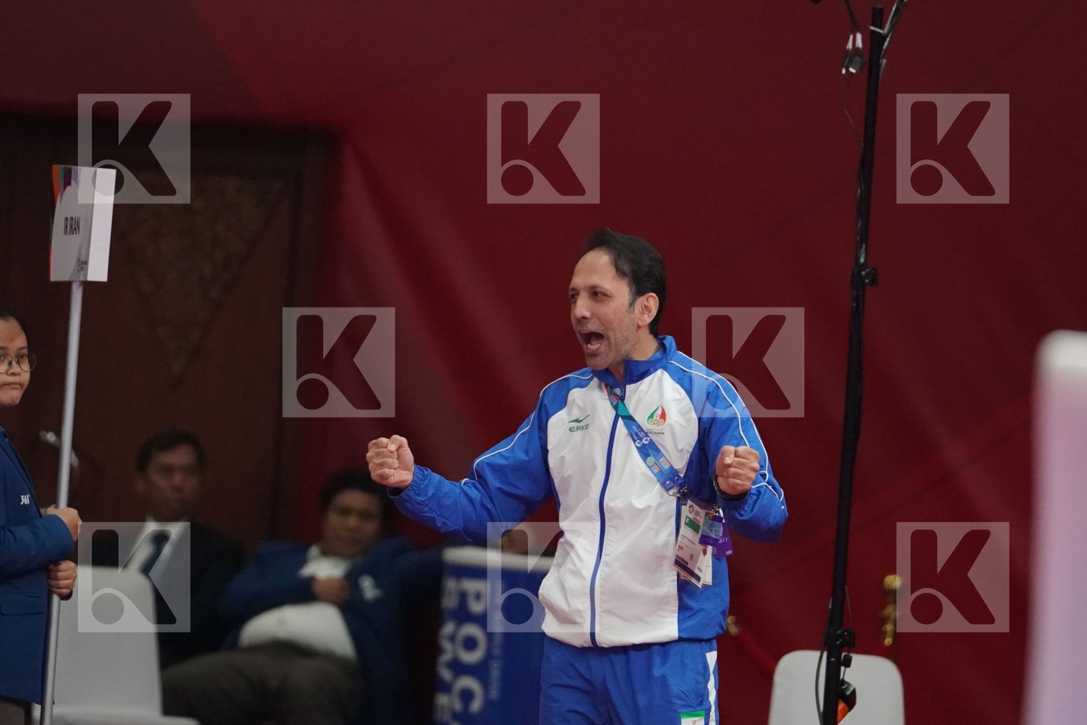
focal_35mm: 420
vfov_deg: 3.3
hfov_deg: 4.9
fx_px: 12681
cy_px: 362
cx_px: 544
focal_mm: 280
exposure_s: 1/1000
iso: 6400
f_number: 4
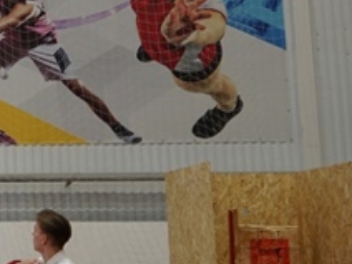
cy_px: 120
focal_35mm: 92
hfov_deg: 18.0
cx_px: -237
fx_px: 936
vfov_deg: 16.1
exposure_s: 1/160
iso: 500
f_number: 4
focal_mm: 18
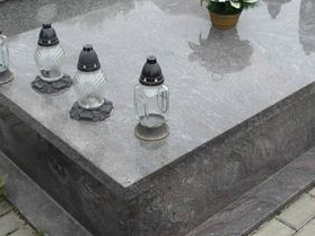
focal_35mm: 55
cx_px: 160
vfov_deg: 26.4
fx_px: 500
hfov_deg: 34.9
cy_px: 85
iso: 80
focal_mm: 5.2
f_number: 3.4
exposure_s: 1/125
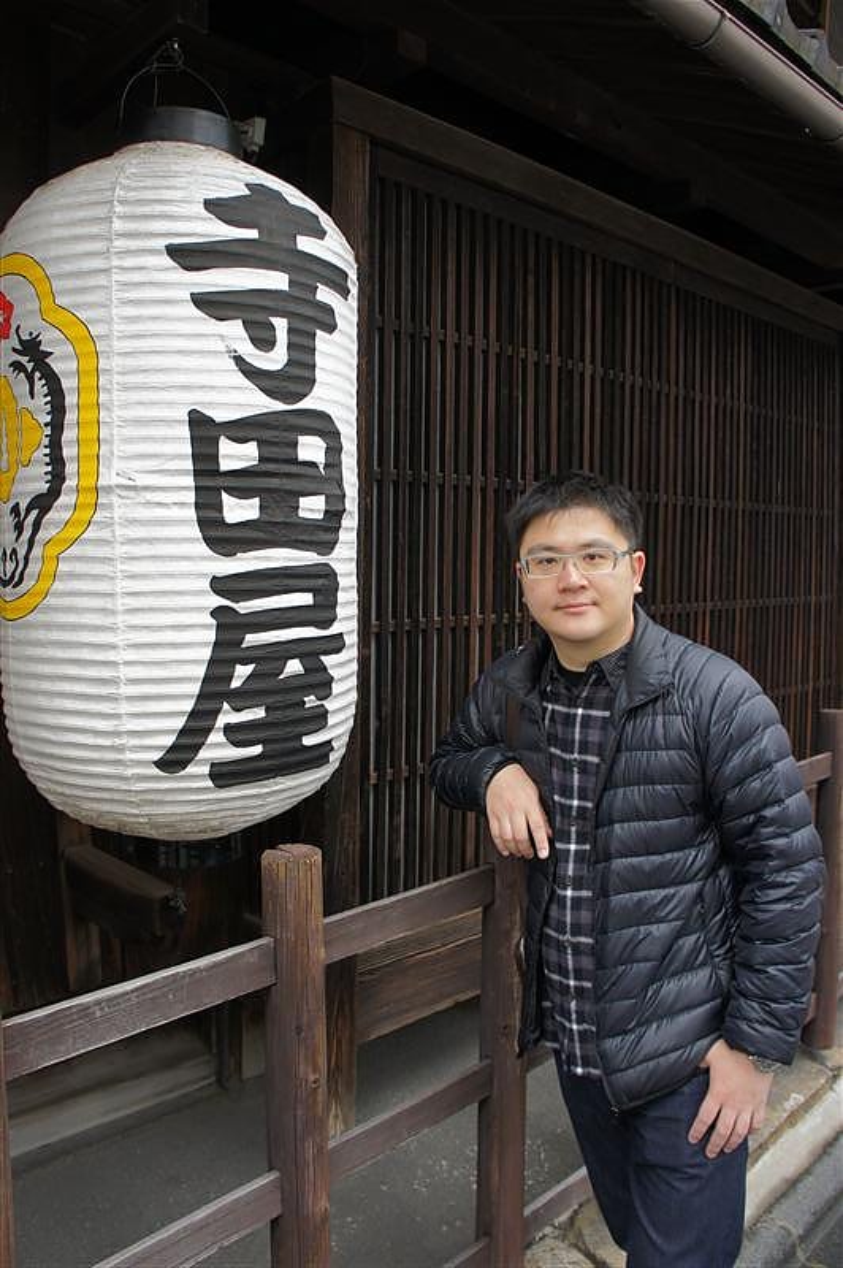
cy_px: 634
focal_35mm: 27
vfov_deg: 67.4
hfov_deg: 47.9
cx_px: 422
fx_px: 950
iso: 200
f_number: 4.5
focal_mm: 18
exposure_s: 1/125
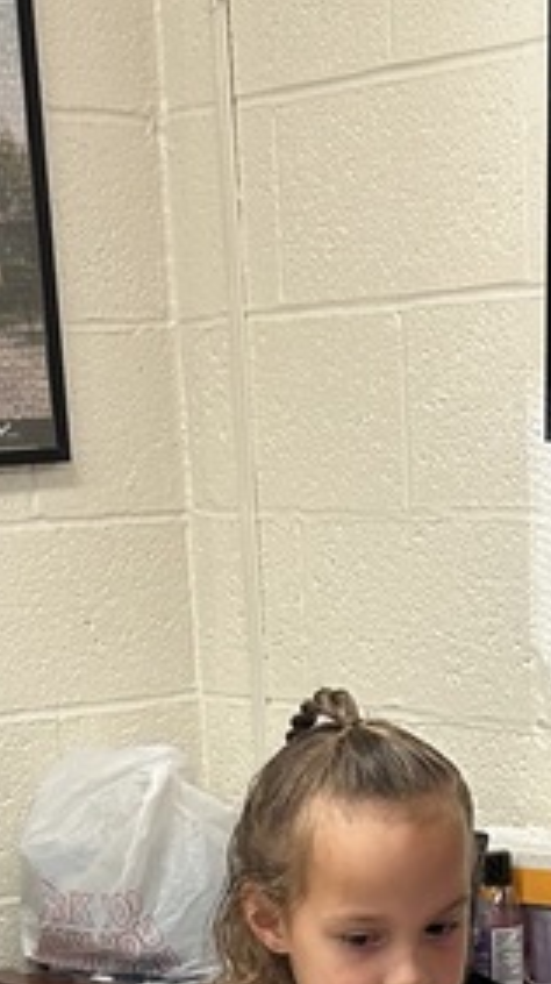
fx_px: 2683
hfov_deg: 11.7
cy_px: 1588
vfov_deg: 17.9
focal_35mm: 103
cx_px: 366
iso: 100
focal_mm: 5.7
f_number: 1.5
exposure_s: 1/60
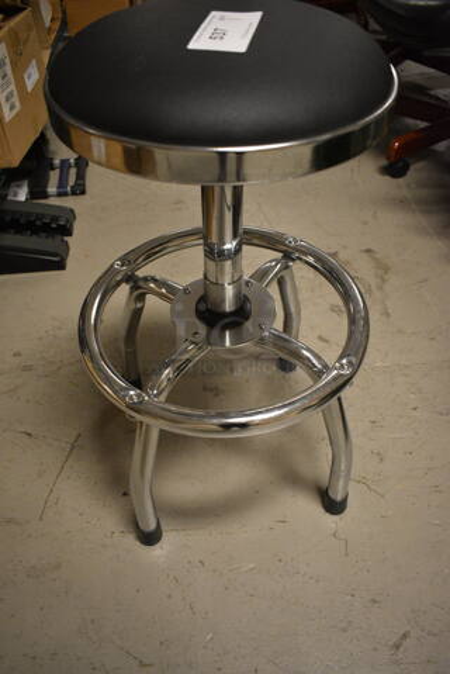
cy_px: 337
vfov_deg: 61.9
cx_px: 225
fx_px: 562
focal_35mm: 30
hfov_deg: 43.7
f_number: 3.5
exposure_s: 1/125
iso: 2800
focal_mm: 20
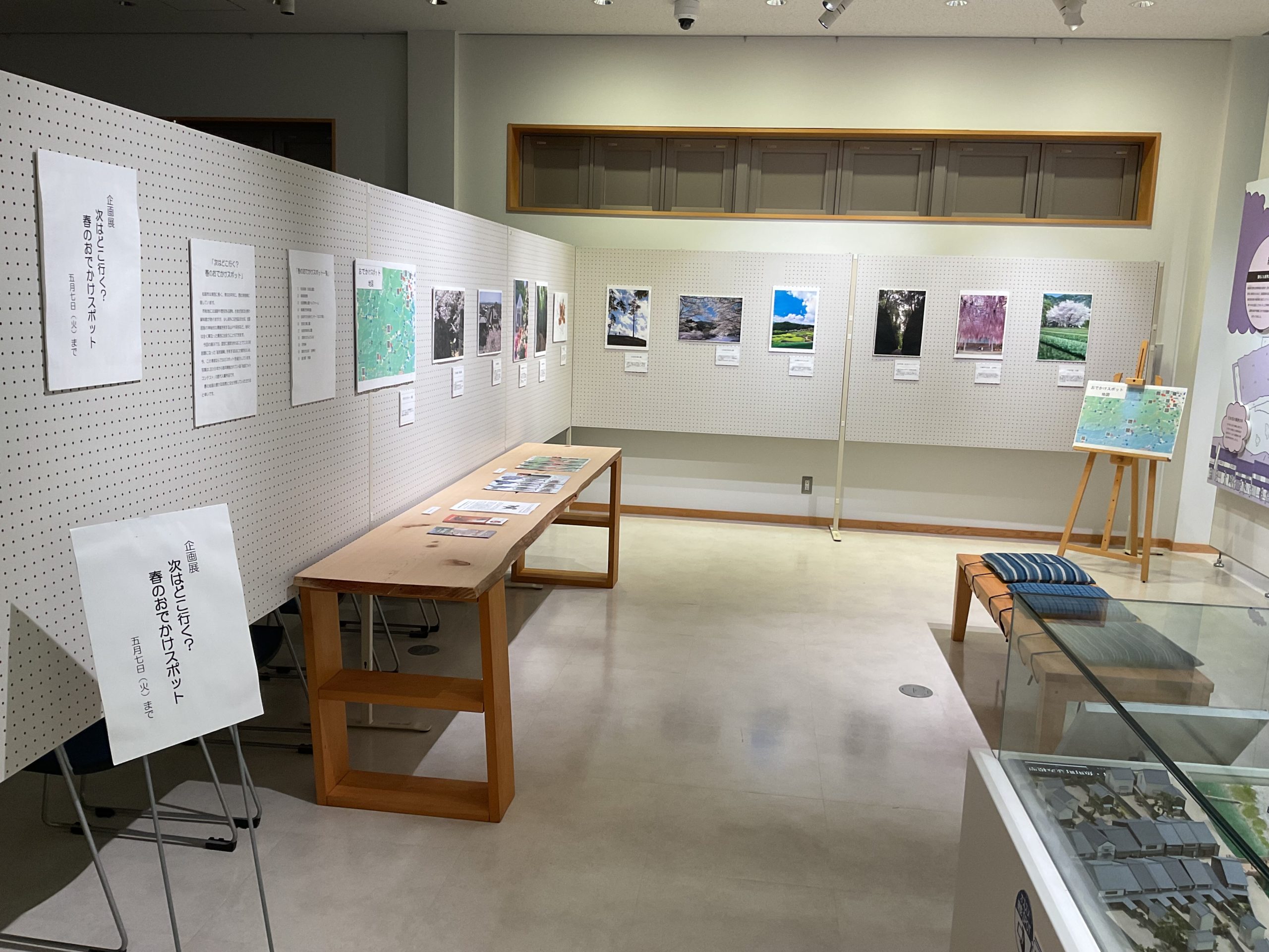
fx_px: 1063
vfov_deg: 48.2
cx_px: 634
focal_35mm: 29
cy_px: 476
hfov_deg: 61.7
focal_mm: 3
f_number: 1.8
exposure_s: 1/60
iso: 50
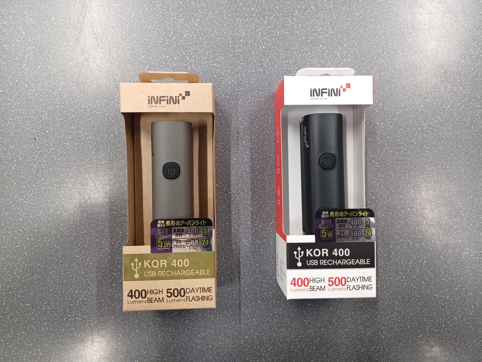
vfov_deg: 54.9
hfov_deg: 69.4
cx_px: 241
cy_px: 181
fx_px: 348
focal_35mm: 25
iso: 400
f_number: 1.8
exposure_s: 1/30
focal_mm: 4.6
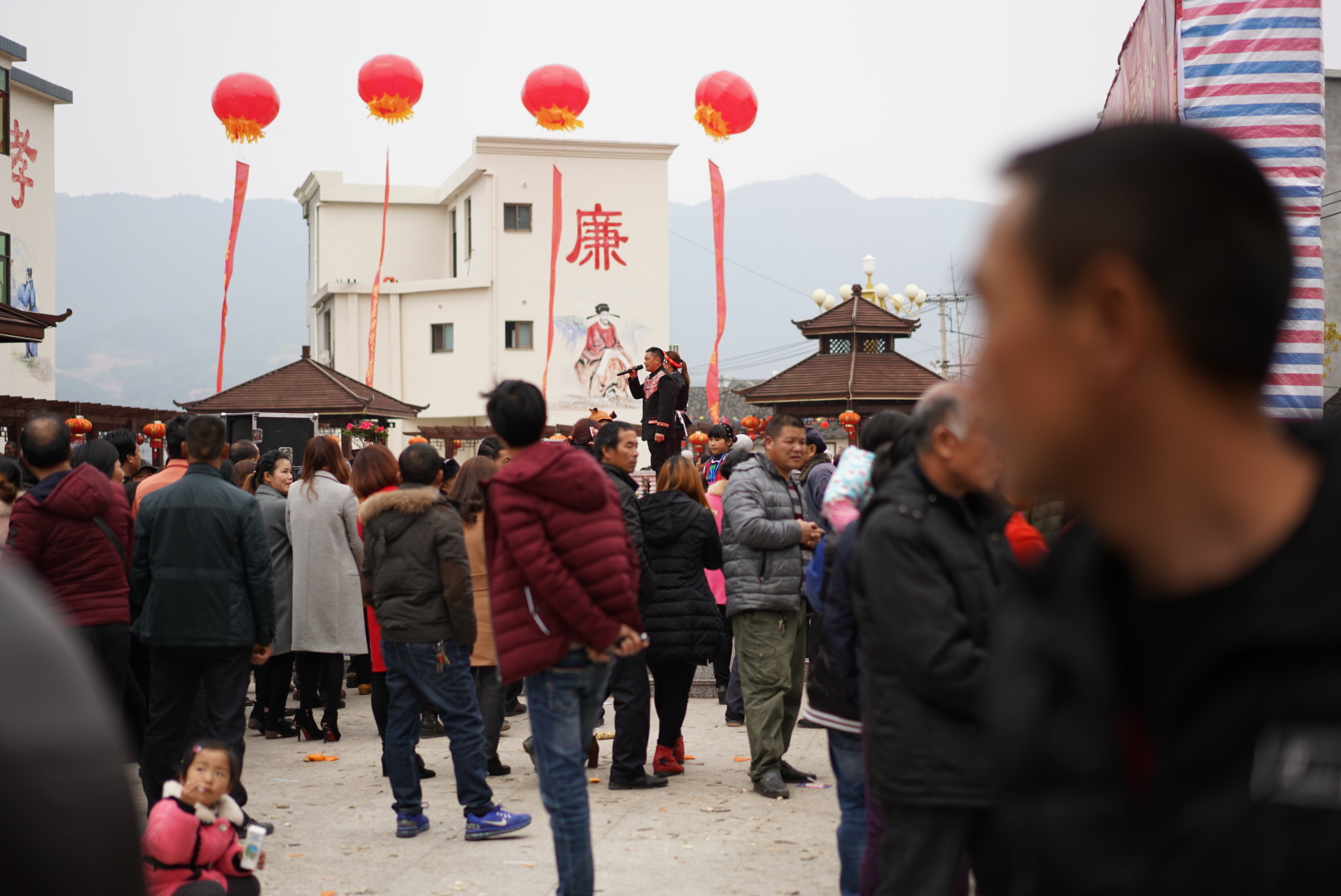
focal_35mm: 55
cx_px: 670
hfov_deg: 36.2
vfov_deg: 24.7
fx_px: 2050
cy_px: 448
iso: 100
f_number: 2
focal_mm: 55
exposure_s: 1/1250
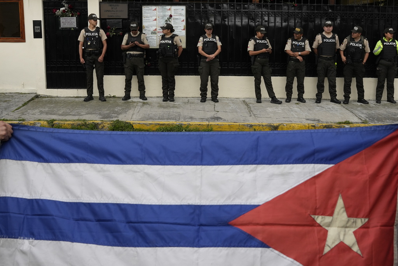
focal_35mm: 42
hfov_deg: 46.4
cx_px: 199
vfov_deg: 31.9
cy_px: 133
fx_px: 464
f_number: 5.6
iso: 800
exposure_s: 1/800
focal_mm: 28.6
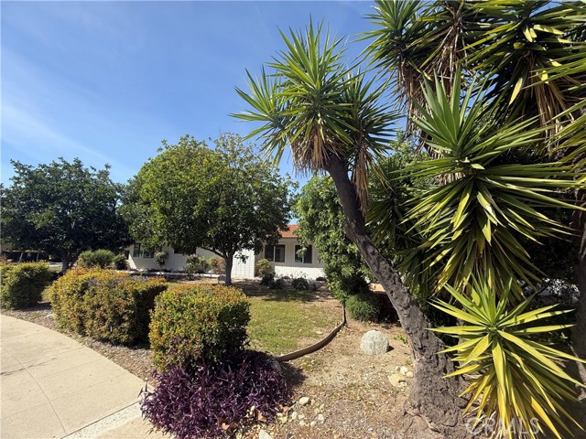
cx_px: 293
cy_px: 220
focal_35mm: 14
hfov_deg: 102.1
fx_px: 237
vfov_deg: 85.7
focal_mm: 2.22
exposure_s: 1/841
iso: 50
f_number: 2.2
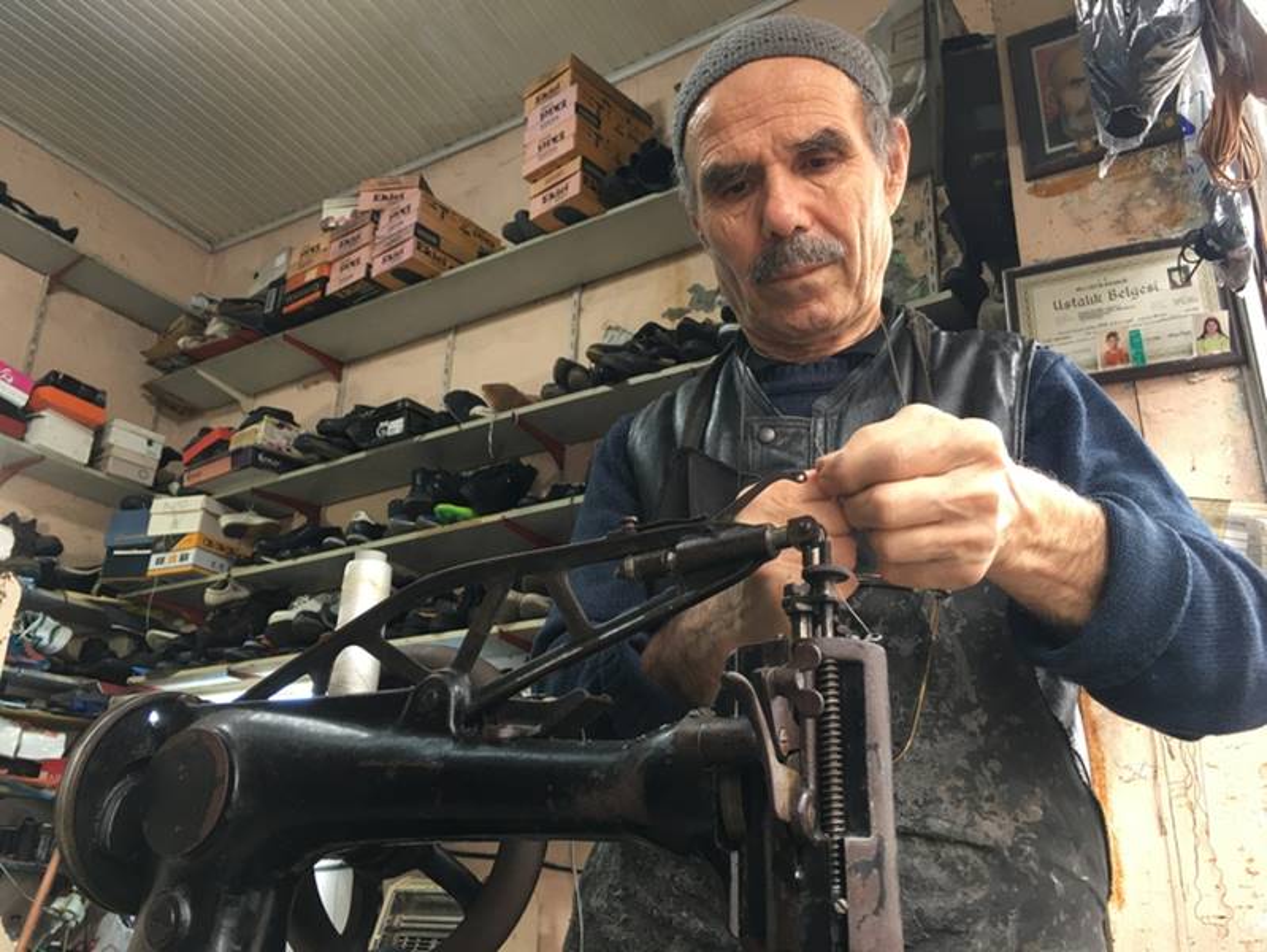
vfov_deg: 48.3
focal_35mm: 29
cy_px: 476
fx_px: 1062
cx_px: 634
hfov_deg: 61.6
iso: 32
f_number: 2.2
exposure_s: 1/17
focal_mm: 4.15
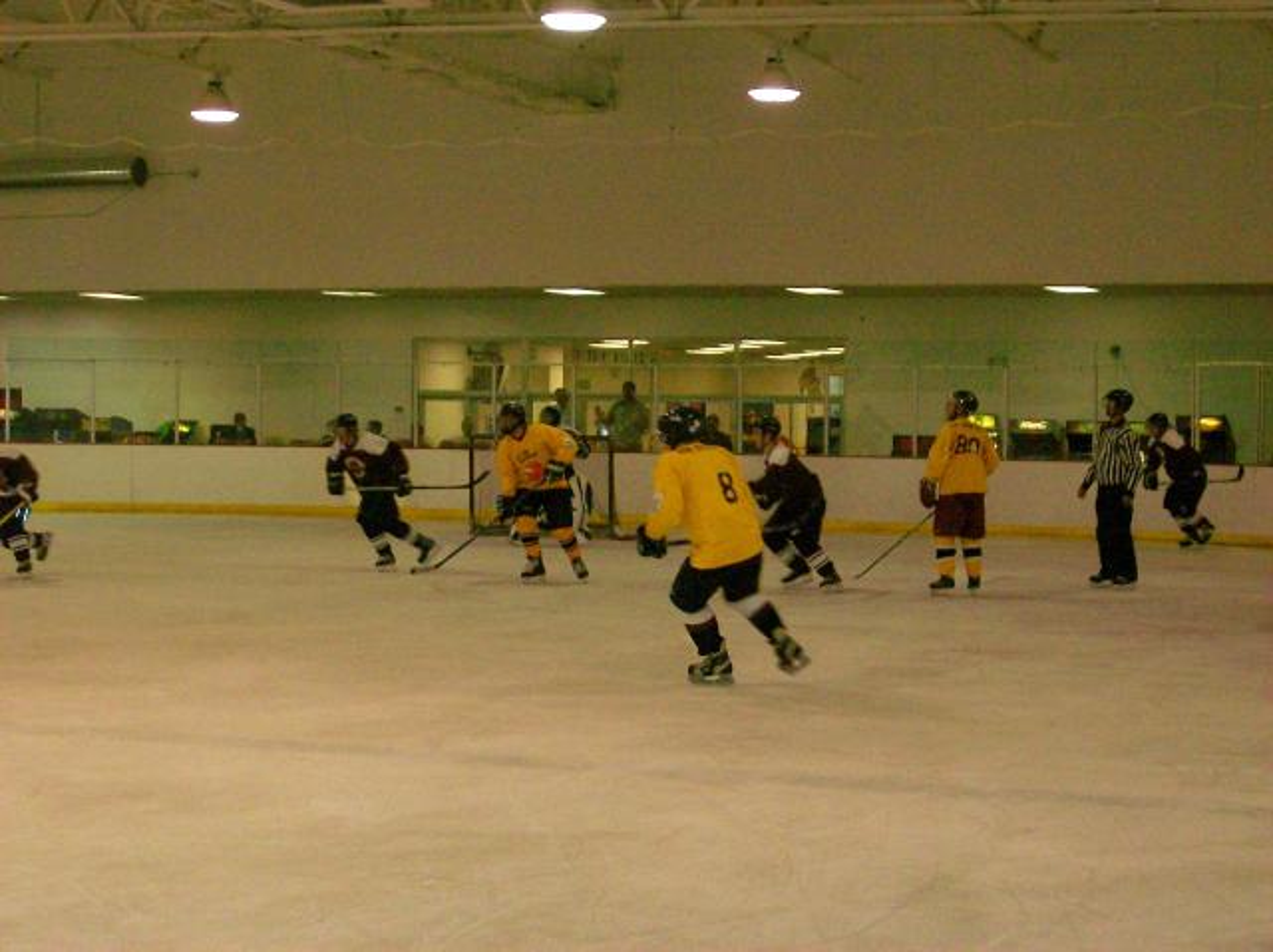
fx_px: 2572
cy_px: 476
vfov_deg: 21.0
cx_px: 636
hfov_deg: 27.8
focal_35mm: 70
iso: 140
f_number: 3.8
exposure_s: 1/95.5
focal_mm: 11.6
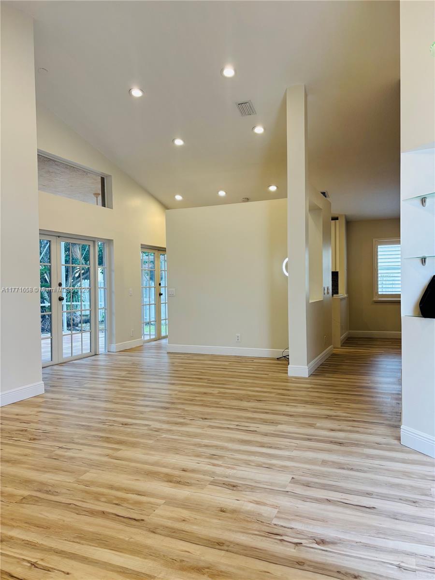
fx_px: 436
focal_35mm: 26
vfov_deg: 67.3
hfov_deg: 53.1
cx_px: 218
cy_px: 290
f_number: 1.6
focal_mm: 5.96
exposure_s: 1/120
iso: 64
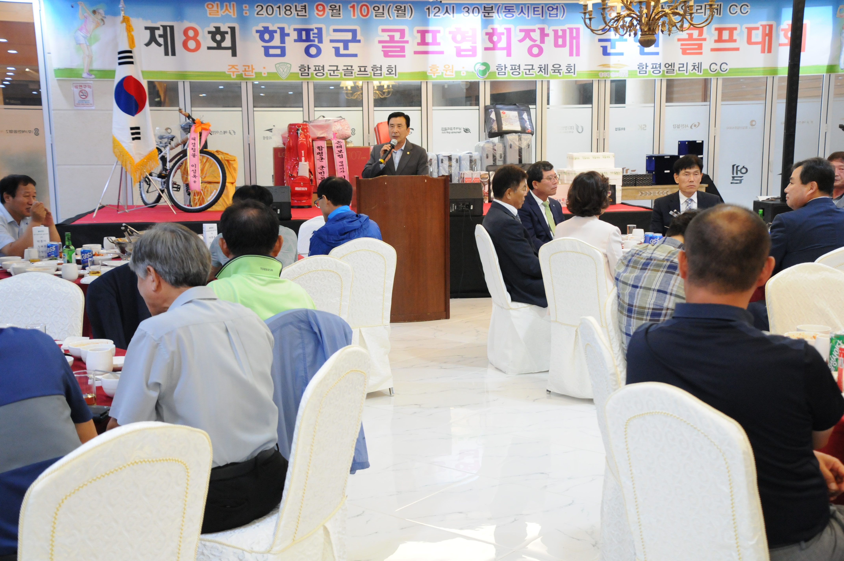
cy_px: 280
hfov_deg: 43.7
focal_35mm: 45
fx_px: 1054
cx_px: 422
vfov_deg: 29.8
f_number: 4
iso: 1600
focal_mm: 30
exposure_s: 1/60
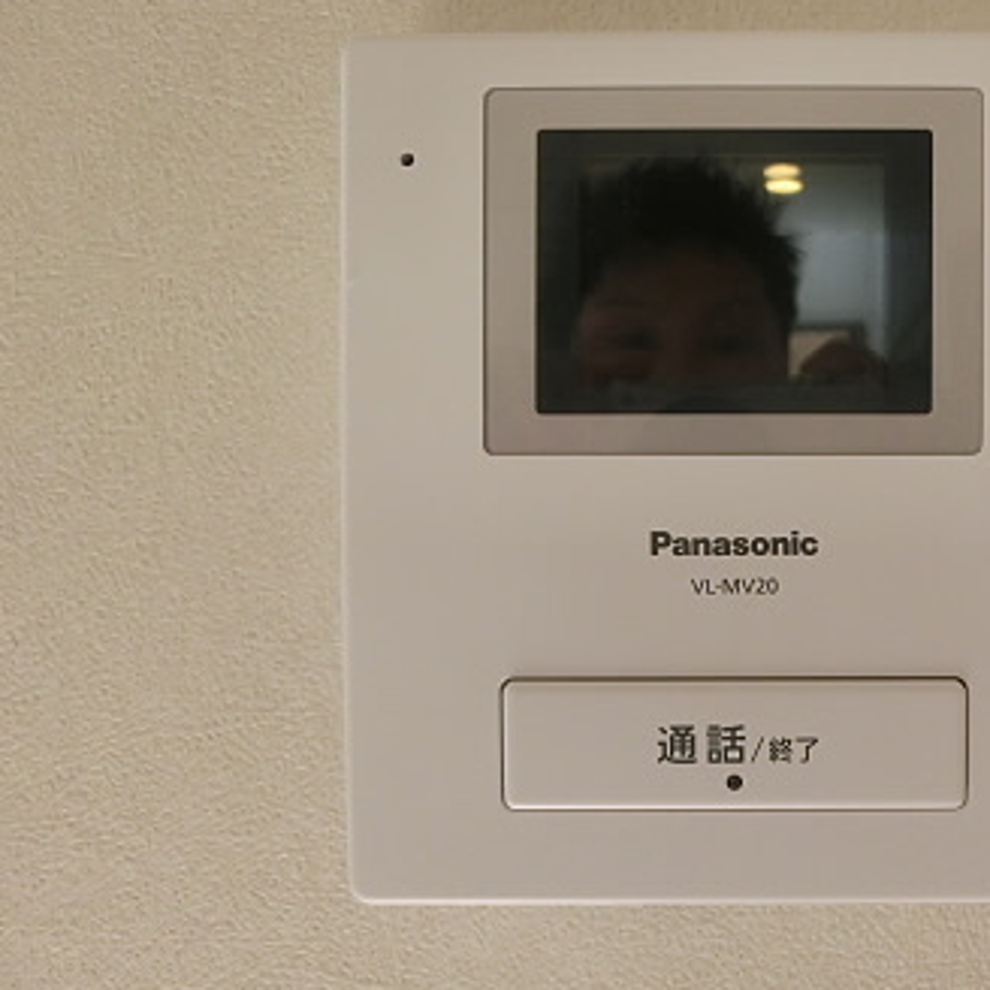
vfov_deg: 52.5
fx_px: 1003
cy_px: 484
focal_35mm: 31
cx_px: 685
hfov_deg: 51.2
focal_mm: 4.5
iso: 320
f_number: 3.5
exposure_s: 1/125
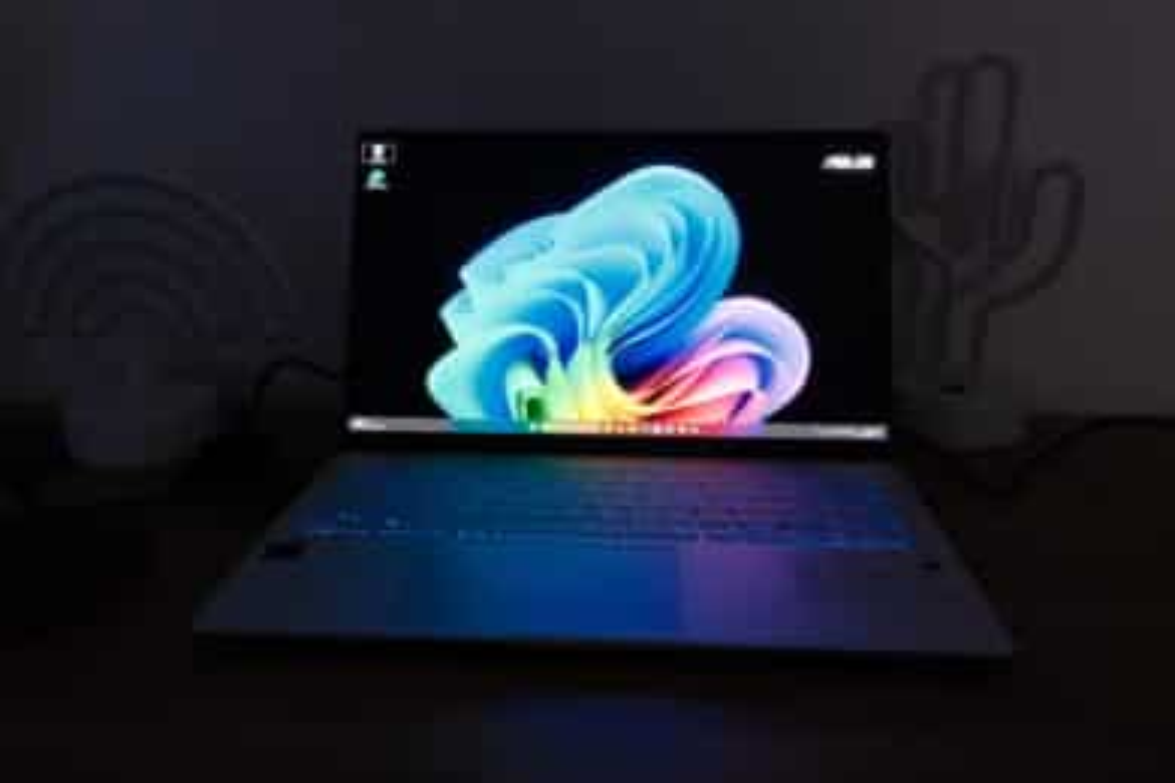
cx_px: 588
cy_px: 392
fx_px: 979
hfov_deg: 61.9
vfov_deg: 43.6
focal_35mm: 30
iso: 3200
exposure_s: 1/17
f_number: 8
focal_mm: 20.2
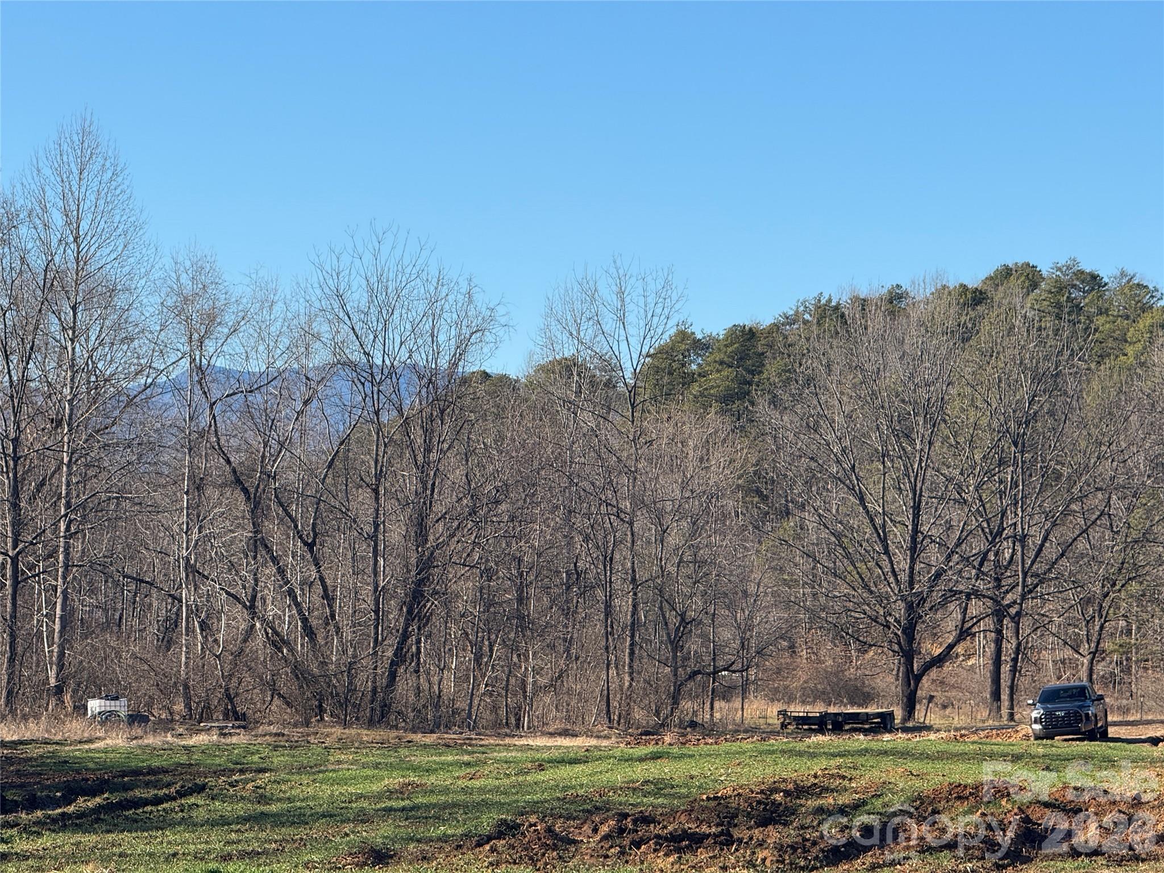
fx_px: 4035
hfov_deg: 16.4
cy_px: 436
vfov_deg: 12.3
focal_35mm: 120
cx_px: 582
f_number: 2.8
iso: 50
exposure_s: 1/850
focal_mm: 15.66
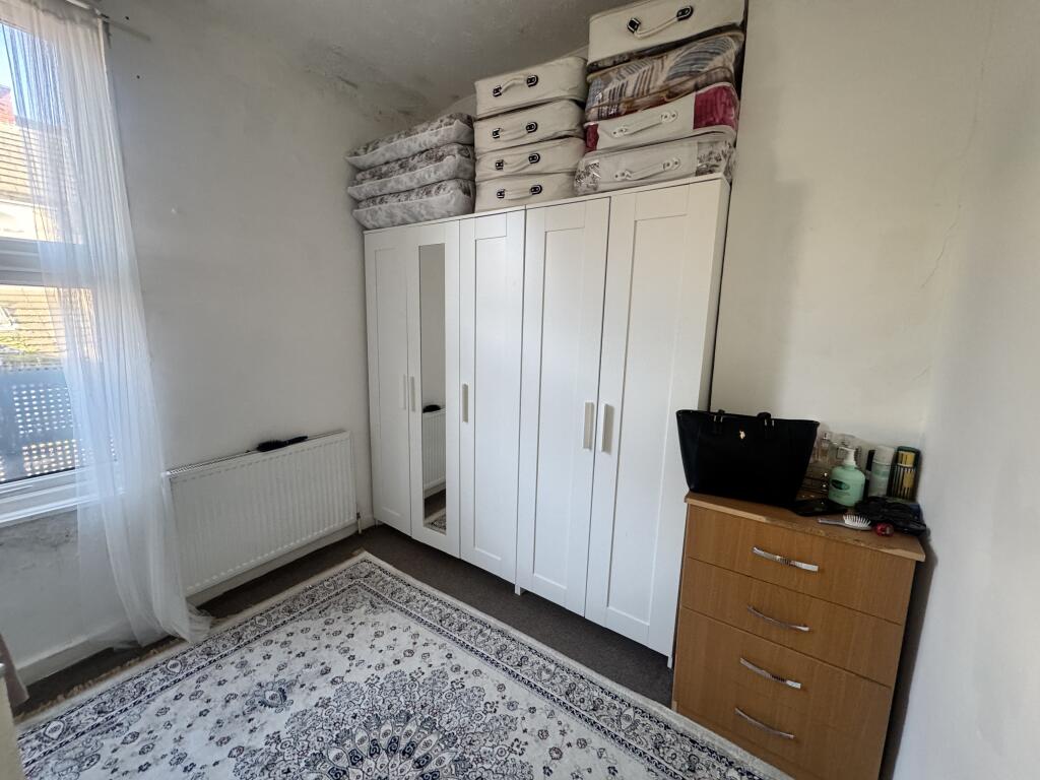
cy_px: 390
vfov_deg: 85.7
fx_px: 421
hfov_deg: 102.1
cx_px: 520
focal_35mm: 14
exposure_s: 1/100
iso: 320
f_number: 2.2
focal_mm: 2.22
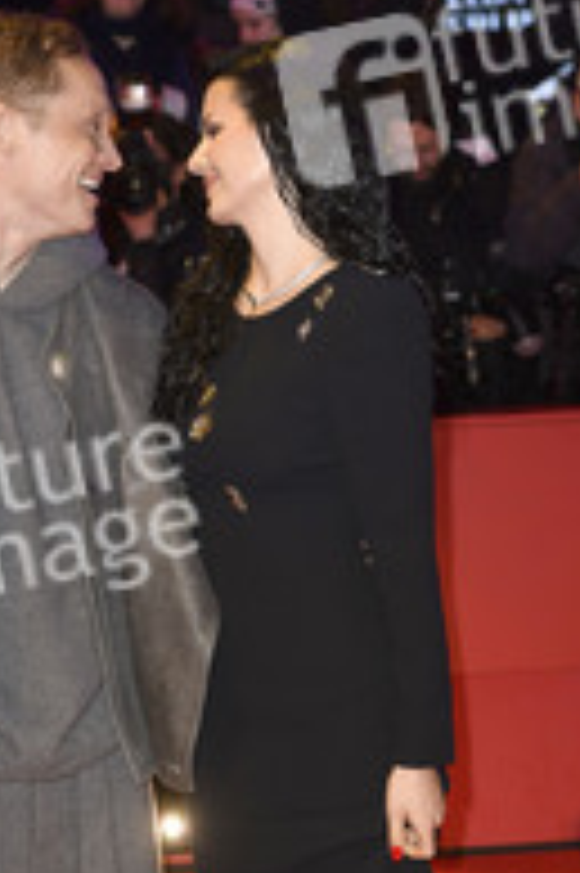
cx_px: 99
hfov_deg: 13.7
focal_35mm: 99
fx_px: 2397
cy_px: 756
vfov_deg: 20.3
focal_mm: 48
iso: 800
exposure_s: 1/400
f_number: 4
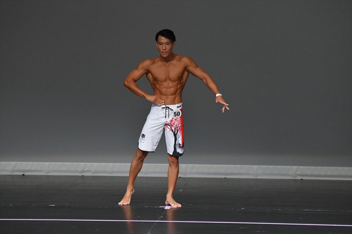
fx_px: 3372
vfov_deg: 4.0
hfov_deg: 6.0
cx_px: 176
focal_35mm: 345
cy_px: 117
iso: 4000
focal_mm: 230
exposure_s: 1/400
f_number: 5.6
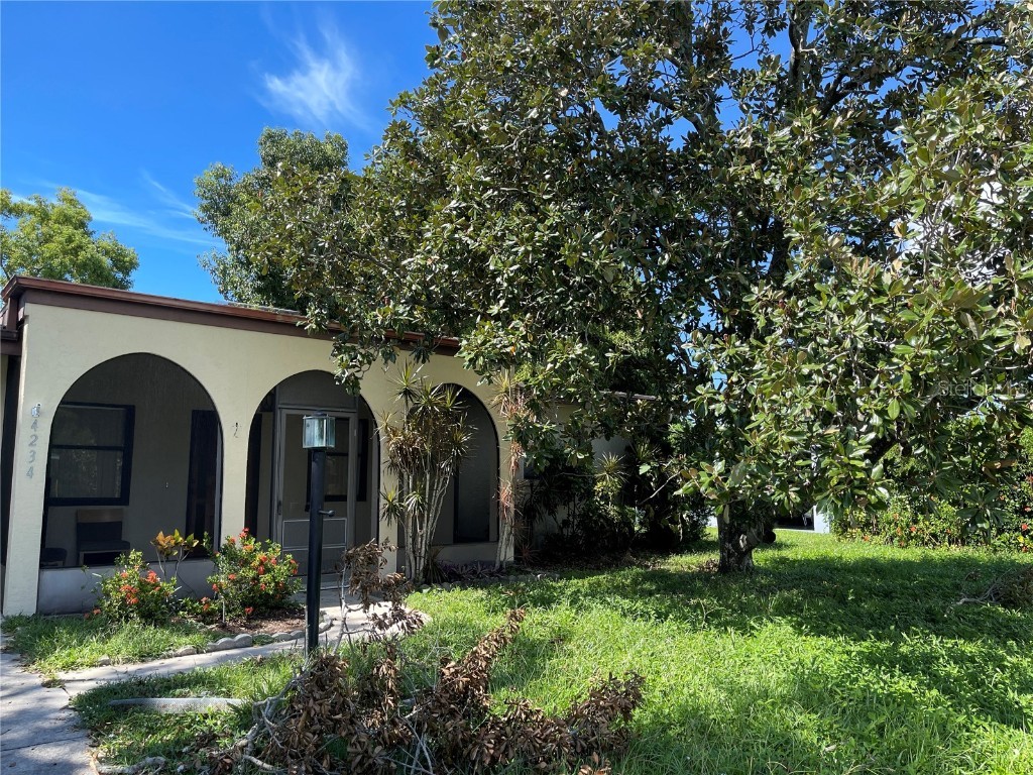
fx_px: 746
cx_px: 516
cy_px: 388
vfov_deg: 54.9
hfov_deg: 69.4
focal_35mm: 25
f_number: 1.6
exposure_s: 1/962
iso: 32
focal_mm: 5.1
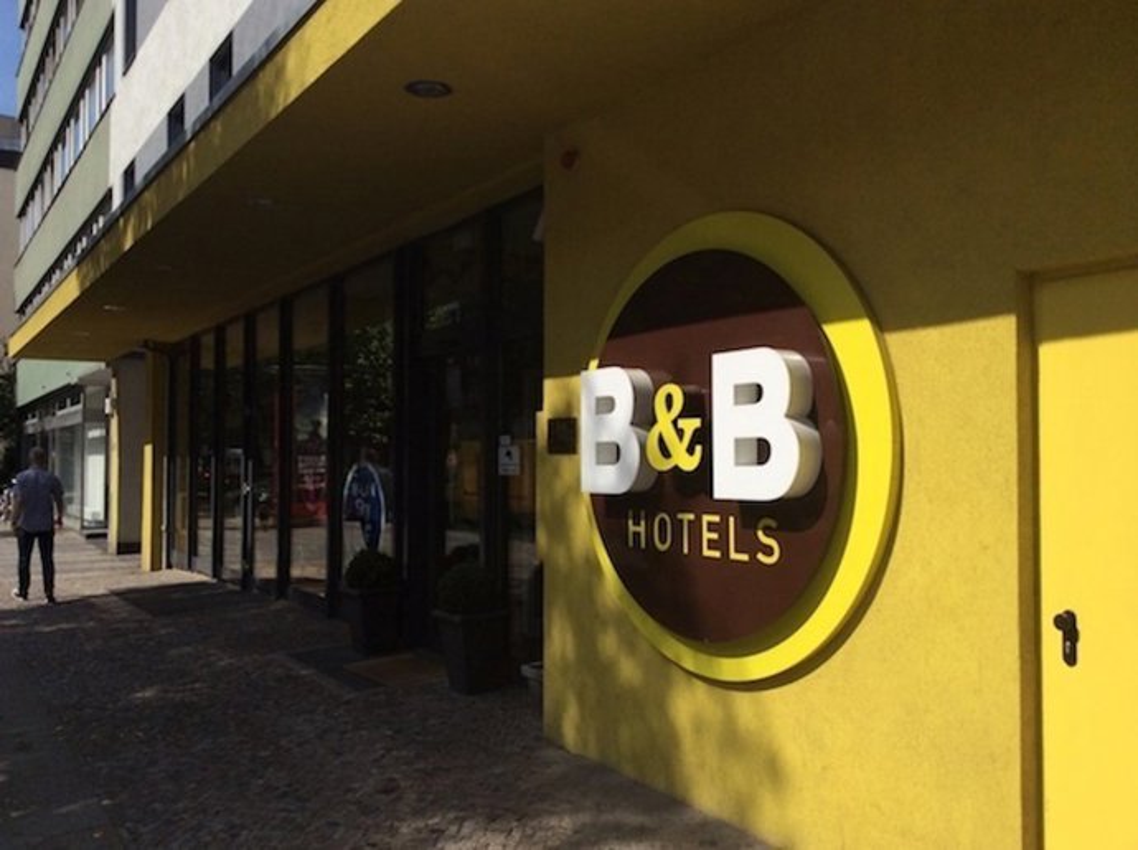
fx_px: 1083
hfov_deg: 55.4
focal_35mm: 33
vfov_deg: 42.8
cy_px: 425
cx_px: 569
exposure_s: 1/2387
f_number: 2.4
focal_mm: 3.3
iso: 32
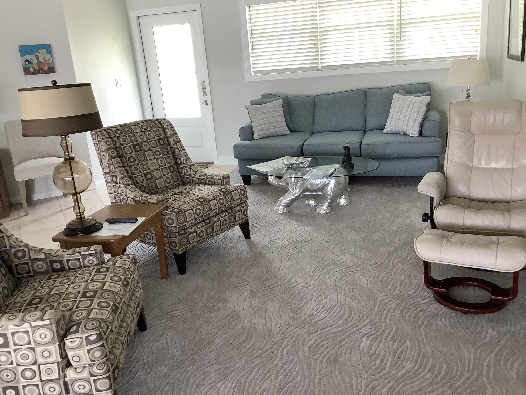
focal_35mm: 31
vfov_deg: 45.4
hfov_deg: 58.4
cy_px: 198
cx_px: 263
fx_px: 471
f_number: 2.4
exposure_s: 1/60
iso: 125
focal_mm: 3.3
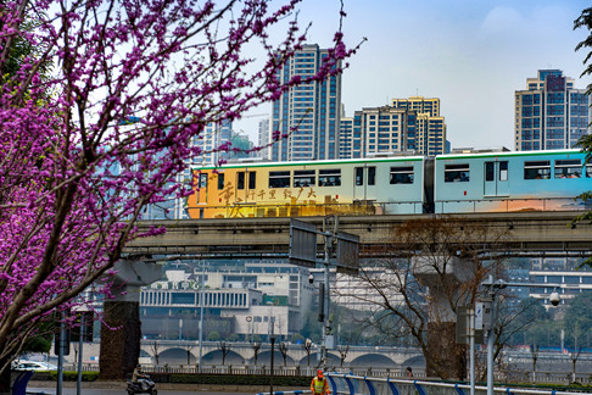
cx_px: 286
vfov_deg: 18.4
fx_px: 1217
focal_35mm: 74
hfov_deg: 27.3
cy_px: 210
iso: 125
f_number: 6.3
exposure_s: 1/640
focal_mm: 62
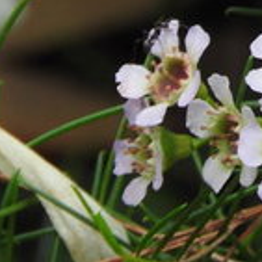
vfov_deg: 0.9
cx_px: 416
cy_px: -42
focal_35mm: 1882
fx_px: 16116
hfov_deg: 0.9
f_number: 5.6
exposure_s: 1/250
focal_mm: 107.5
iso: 280
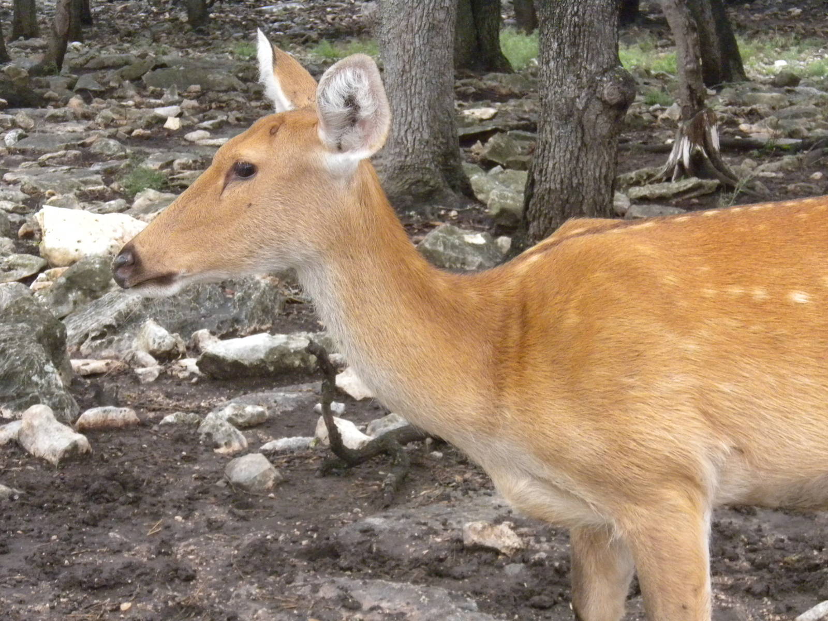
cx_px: 414
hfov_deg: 19.6
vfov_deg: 14.8
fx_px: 2392
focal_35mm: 100
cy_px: 310
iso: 455
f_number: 5.1
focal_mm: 17.7
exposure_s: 1/146
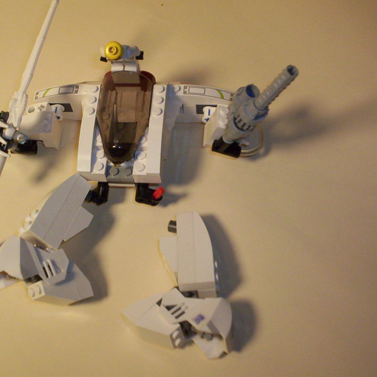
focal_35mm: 52
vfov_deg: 32.8
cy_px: 182
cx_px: 138
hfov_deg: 32.6
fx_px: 641
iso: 140
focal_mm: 4.99
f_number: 4.5
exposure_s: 1/60
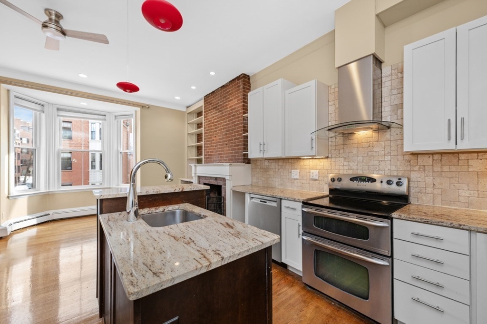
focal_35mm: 14
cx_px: 244
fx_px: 189
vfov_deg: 81.1
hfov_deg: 104.3
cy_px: 162
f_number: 5.6
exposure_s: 1/100
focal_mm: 14
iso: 800
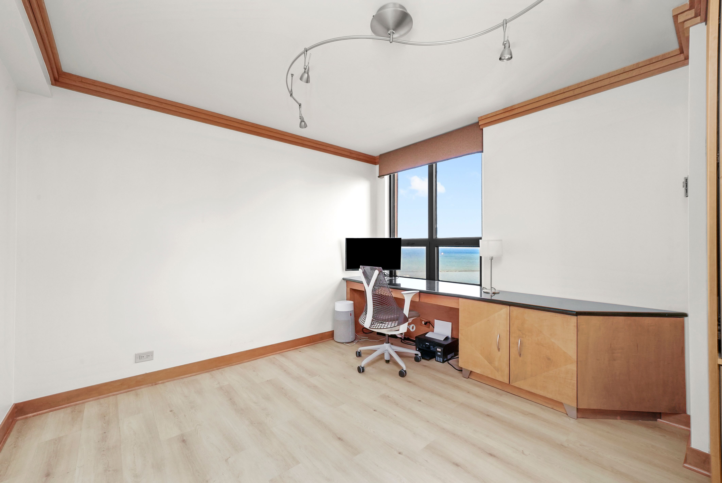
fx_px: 281
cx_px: 361
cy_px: 242
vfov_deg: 81.4
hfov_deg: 104.2
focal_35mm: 14
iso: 2500
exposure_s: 1/50
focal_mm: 14
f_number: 13
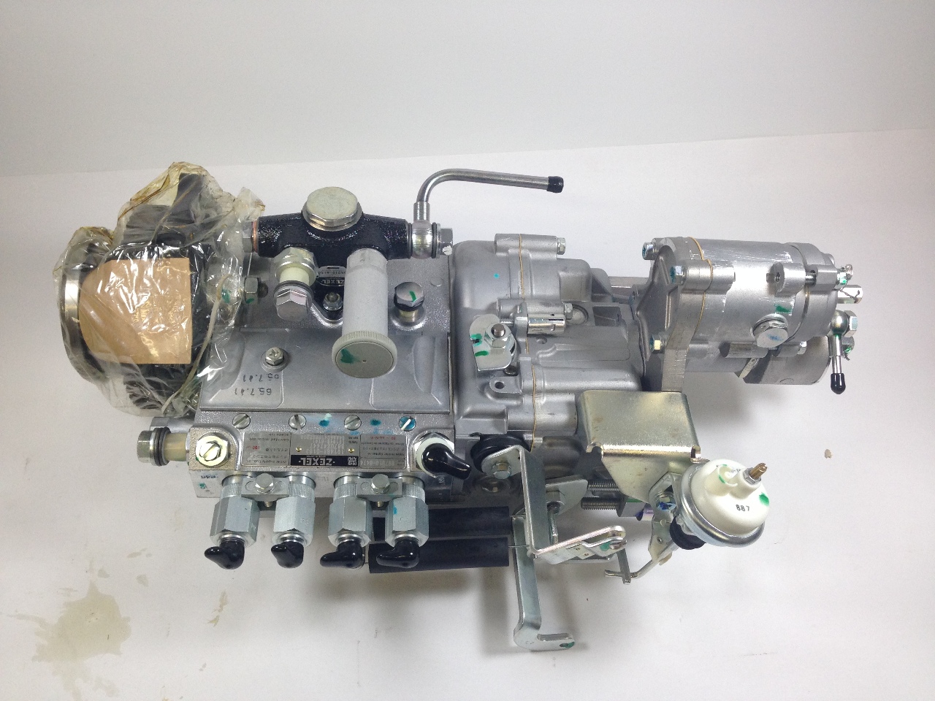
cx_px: 468
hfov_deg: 55.4
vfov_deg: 42.9
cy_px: 350
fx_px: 891
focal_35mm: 33
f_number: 2.4
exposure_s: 1/120
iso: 100
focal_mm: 4.12
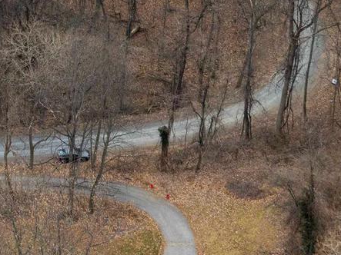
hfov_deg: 23.6
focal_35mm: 78
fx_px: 768
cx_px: -27
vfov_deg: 16.9
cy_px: -142
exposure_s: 1/240
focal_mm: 12.29
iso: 400
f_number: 5
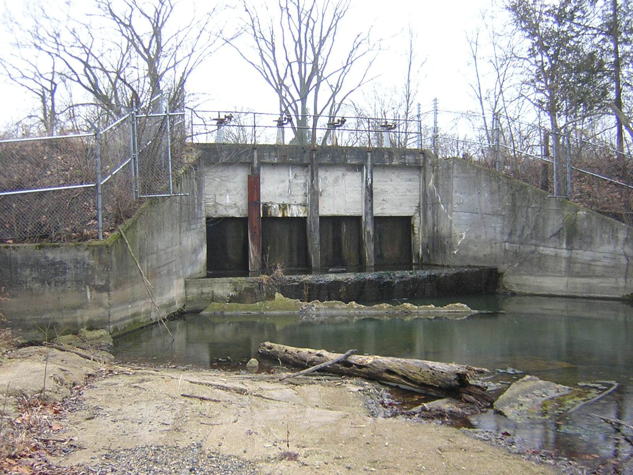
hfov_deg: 51.4
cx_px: 316
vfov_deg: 39.7
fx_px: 658
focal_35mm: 36
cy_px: 238
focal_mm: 4.7
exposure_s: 1/56.9
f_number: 2.6
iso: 100
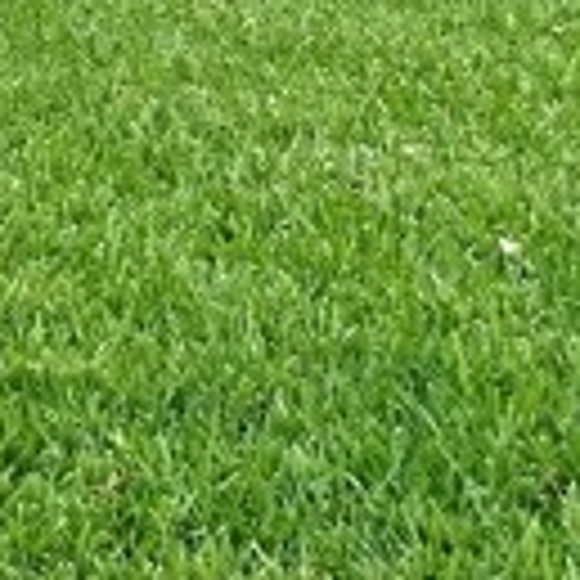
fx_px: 3185
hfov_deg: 8.6
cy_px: -683
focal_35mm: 168
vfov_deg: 9.5
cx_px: -1200
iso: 80
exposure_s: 1/1144
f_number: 1.78
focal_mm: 6.86
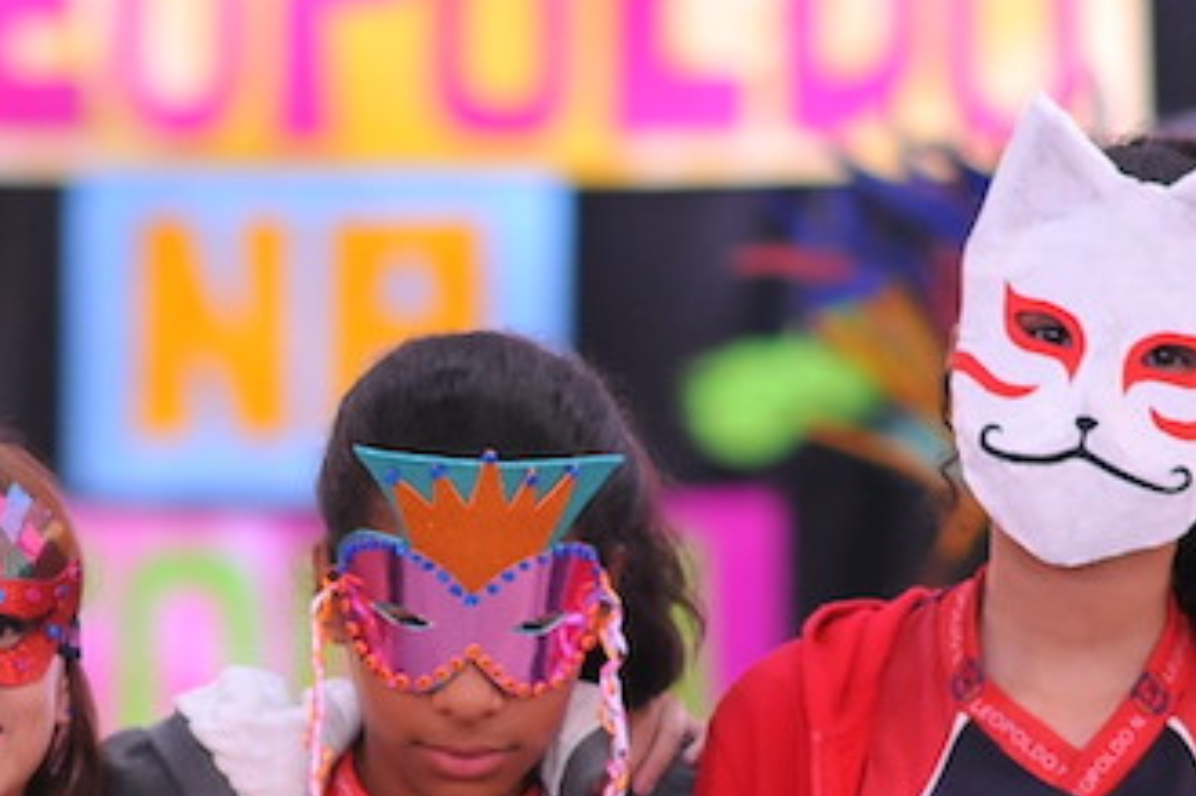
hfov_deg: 6.6
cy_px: 767
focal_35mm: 310
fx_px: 10300
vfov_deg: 4.4
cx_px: 316
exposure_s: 1/125
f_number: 1.8
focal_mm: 85
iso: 1000
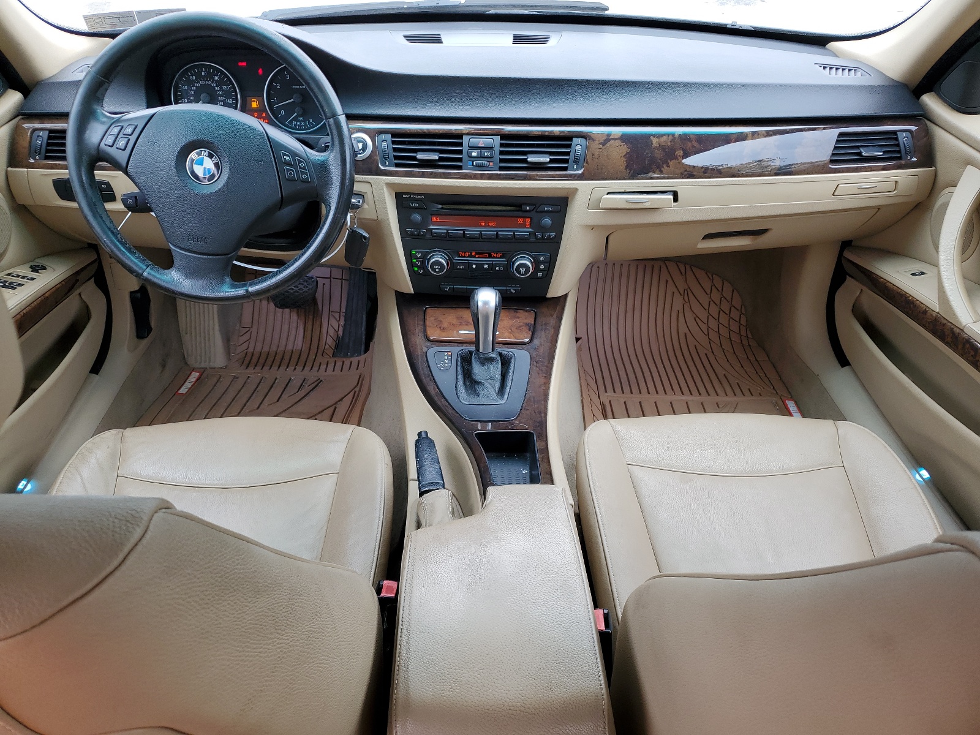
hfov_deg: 67.3
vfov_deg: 53.1
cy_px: 368
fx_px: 736
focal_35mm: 26
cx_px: 490
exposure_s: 1/125
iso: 50
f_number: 1.5
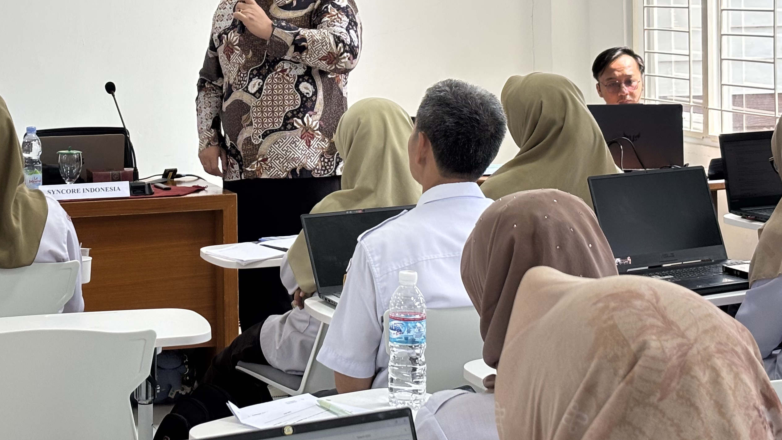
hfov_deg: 23.6
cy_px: 18
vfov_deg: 13.3
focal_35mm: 90
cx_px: 291
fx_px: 1866
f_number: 1.6
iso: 50
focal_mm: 5.96
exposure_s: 1/50
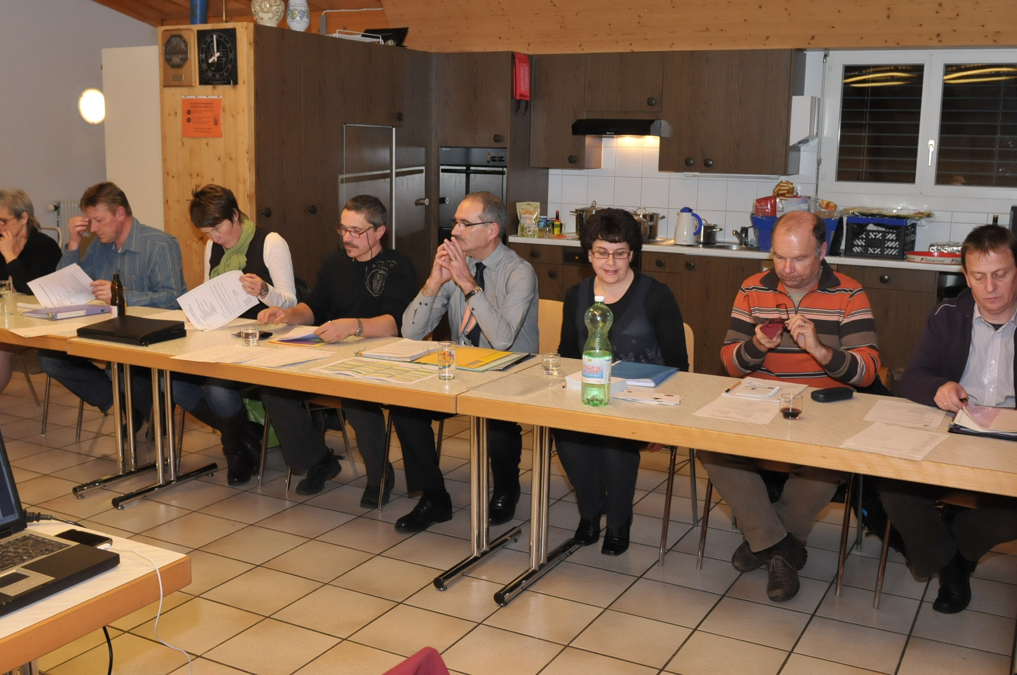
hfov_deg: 53.2
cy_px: 338
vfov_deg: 36.8
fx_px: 1016
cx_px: 508
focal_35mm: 36
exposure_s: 1/60
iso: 800
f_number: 5
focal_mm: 24
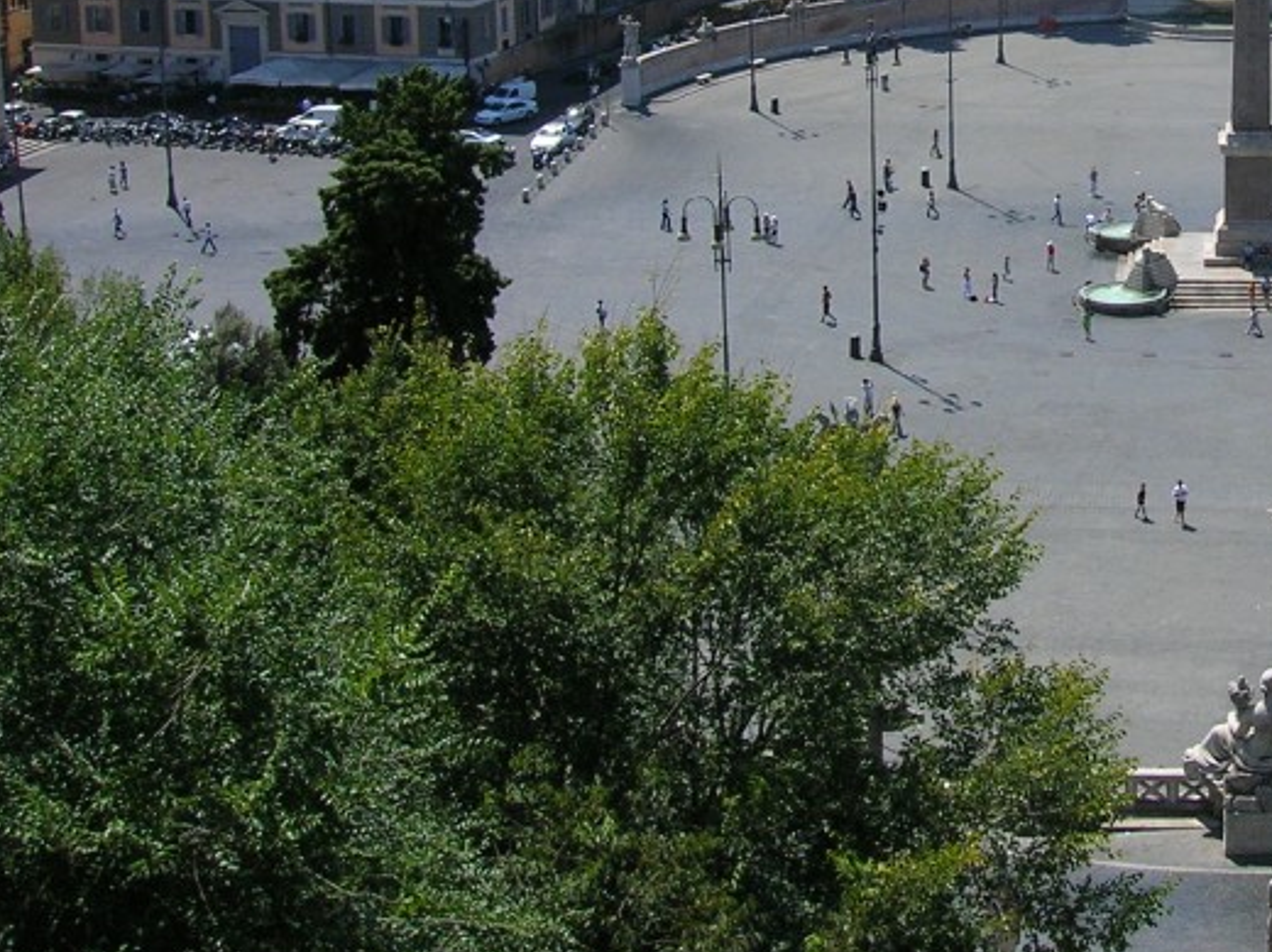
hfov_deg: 27.9
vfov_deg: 21.3
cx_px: 1150
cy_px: 42
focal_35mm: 67
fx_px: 2460
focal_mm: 5.7
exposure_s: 1/426
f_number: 4.9
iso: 50
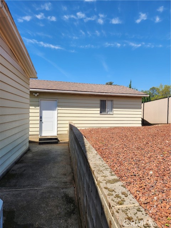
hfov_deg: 58.9
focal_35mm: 23
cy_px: 114
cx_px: 86
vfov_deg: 73.9
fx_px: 151
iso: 20
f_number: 1.8
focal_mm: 5.4
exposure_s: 1/1402
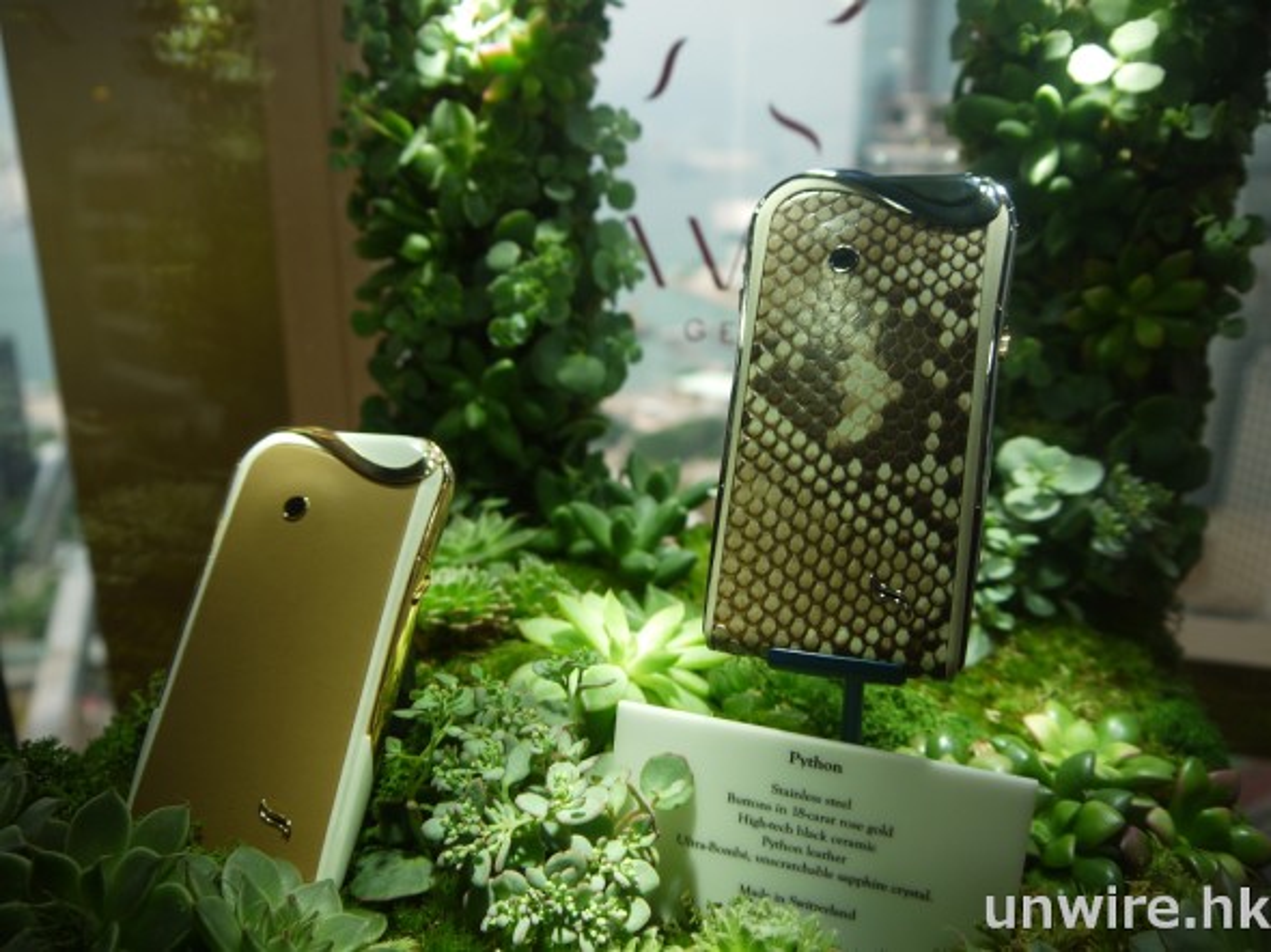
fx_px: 1028
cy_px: 476
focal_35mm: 28
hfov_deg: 63.5
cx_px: 636
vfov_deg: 49.7
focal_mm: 14
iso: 100
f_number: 3.5
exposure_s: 1/60
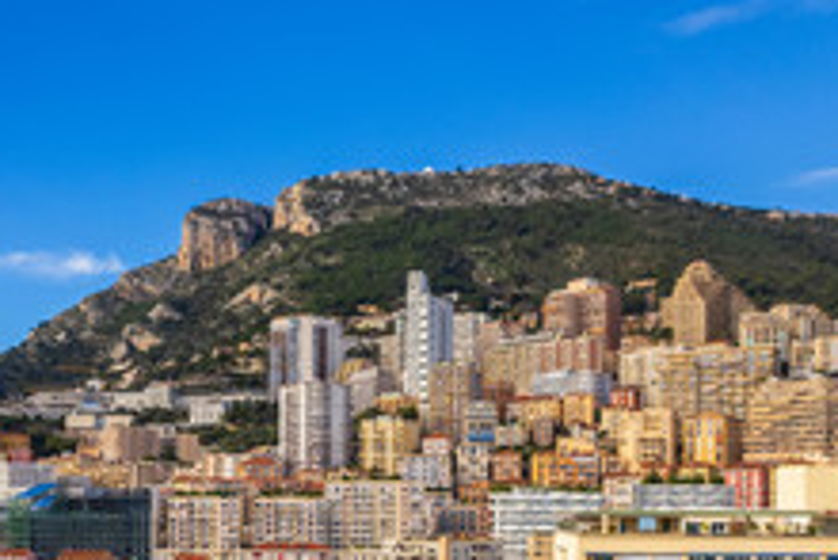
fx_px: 978
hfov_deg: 45.4
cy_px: 495
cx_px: 259
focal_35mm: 42
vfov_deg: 30.6
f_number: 2.8
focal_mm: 8.4
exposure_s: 1/60
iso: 200
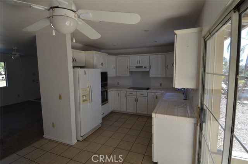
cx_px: 124
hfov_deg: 90.1
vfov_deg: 67.2
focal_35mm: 18
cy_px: 82
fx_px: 124
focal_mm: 12
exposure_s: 1/125
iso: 360
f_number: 5.6
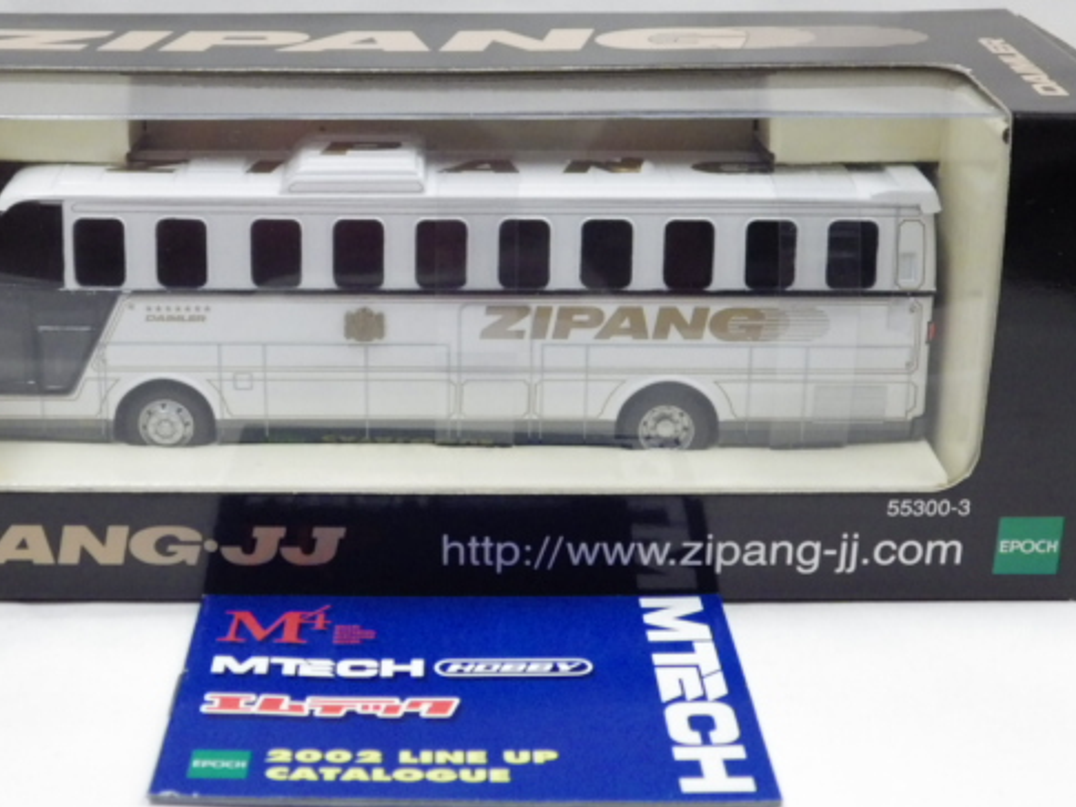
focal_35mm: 66
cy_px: 337
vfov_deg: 22.2
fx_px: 2052
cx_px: 430
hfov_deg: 29.3
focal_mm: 9
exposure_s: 1/60
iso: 640
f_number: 3.8
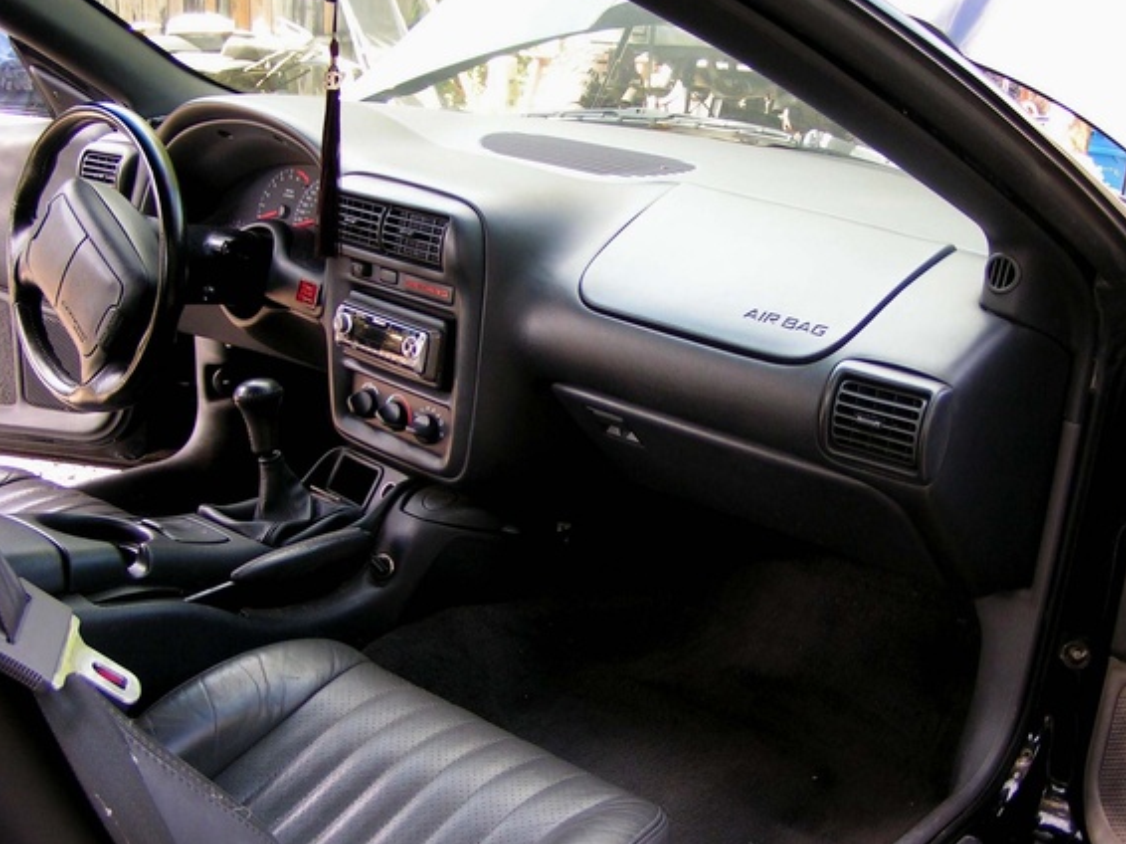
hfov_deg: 43.8
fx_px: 1398
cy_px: 446
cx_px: 635
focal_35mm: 43
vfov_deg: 33.6
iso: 80
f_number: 2.8
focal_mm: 5.8
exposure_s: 1/40
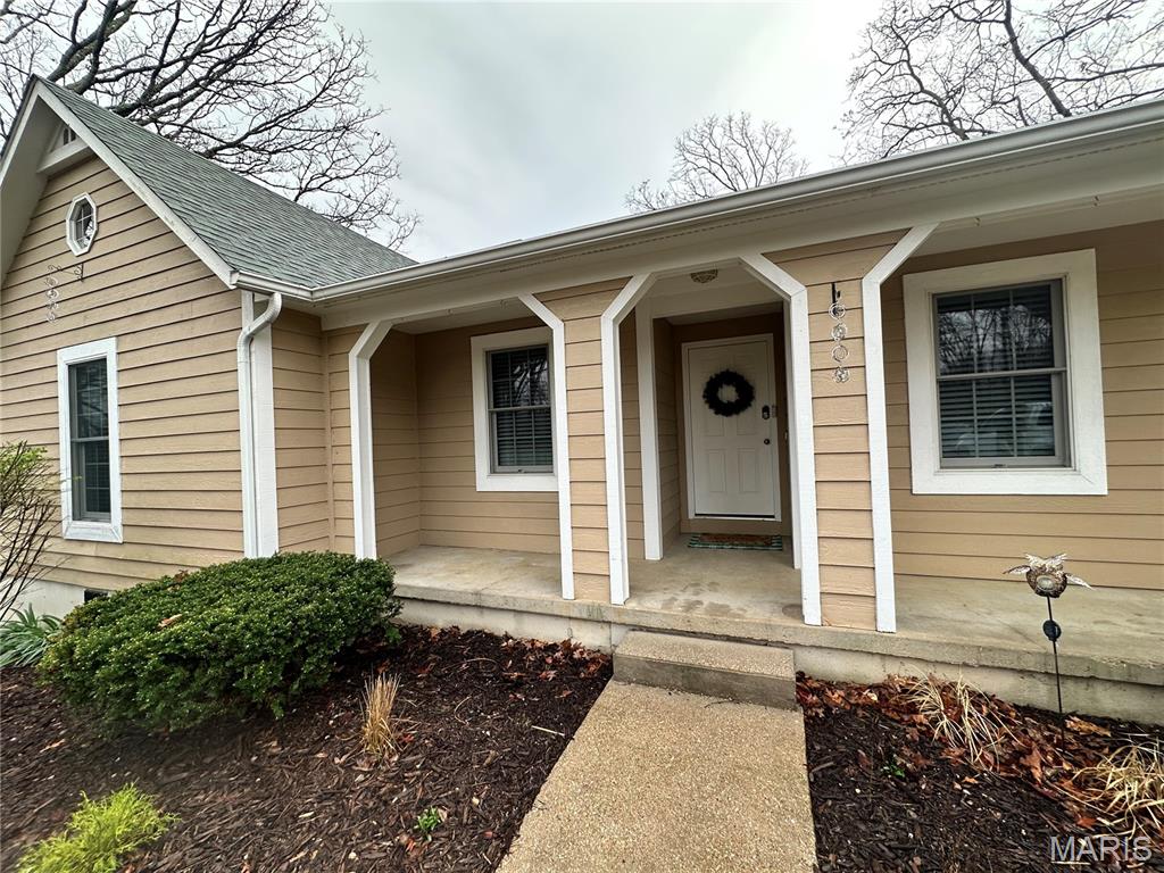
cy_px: 436
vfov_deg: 85.7
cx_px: 582
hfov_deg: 102.1
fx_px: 471
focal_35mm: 14
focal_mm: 2.22
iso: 40
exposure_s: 1/162
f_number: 2.2
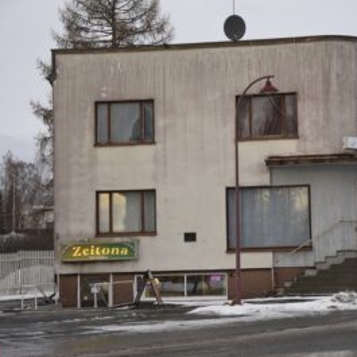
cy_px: 178
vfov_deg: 20.0
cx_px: 248
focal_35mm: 87
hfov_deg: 19.9
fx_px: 1011
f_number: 3.8
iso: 800
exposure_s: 1/1000
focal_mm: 45
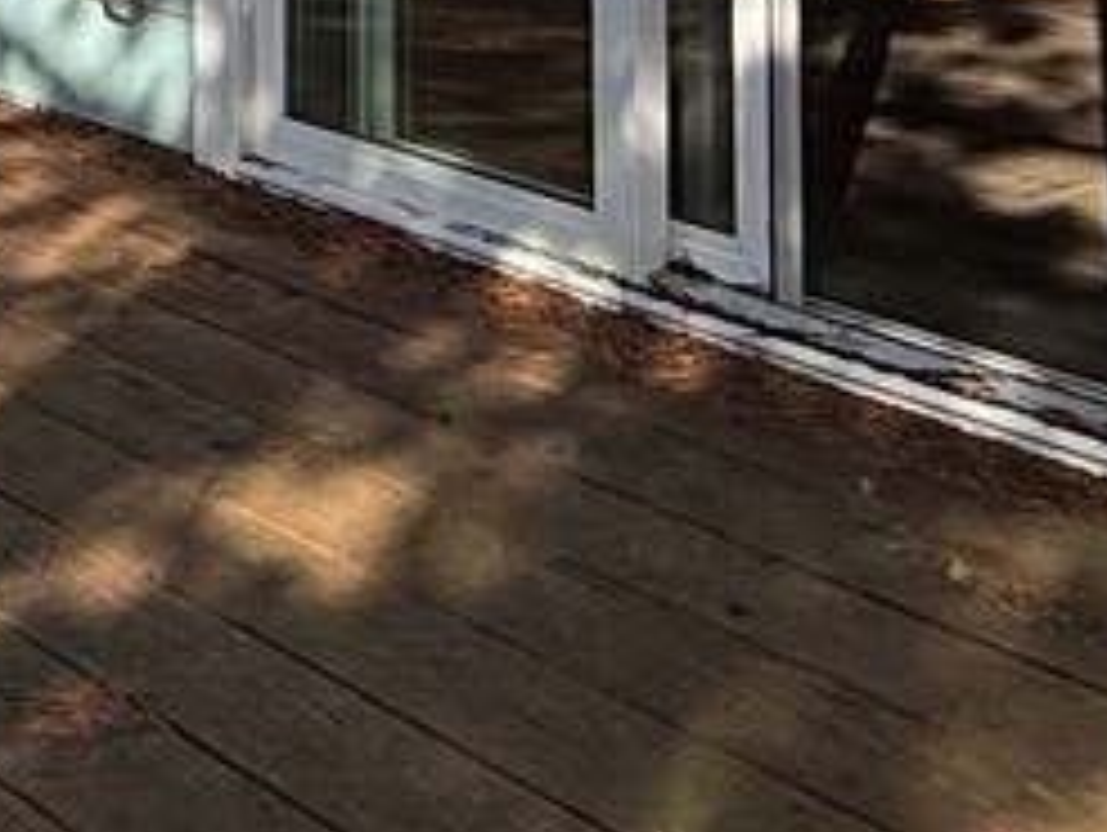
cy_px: -751
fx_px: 2913
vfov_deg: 14.1
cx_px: 364
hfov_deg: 21.4
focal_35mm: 91
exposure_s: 1/1431
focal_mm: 2.22
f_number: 2.2
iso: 50
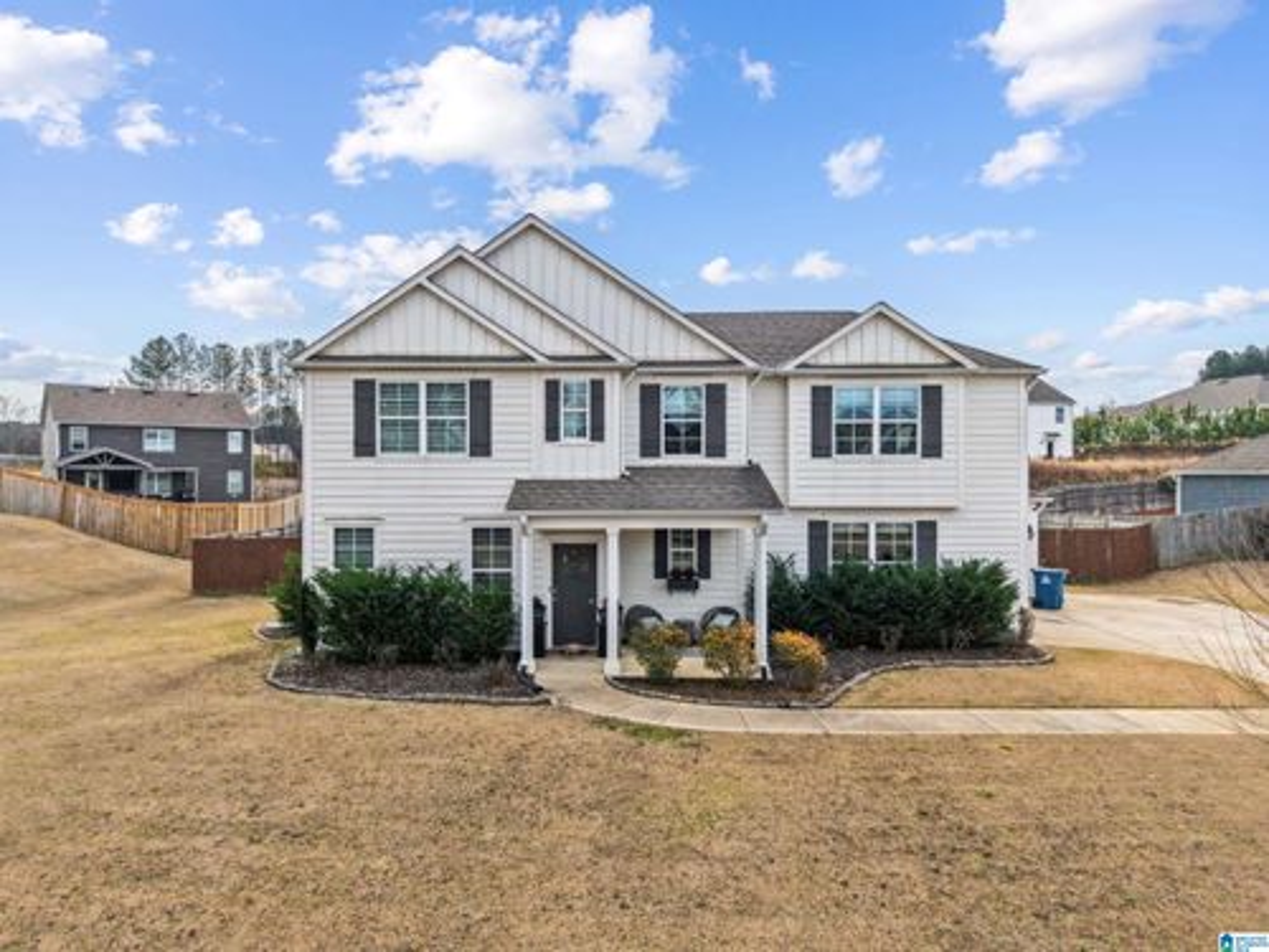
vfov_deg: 56.8
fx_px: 880
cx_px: 634
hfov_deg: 71.6
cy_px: 476
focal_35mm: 24
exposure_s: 1/5000
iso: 210
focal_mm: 8.7
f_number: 1.8
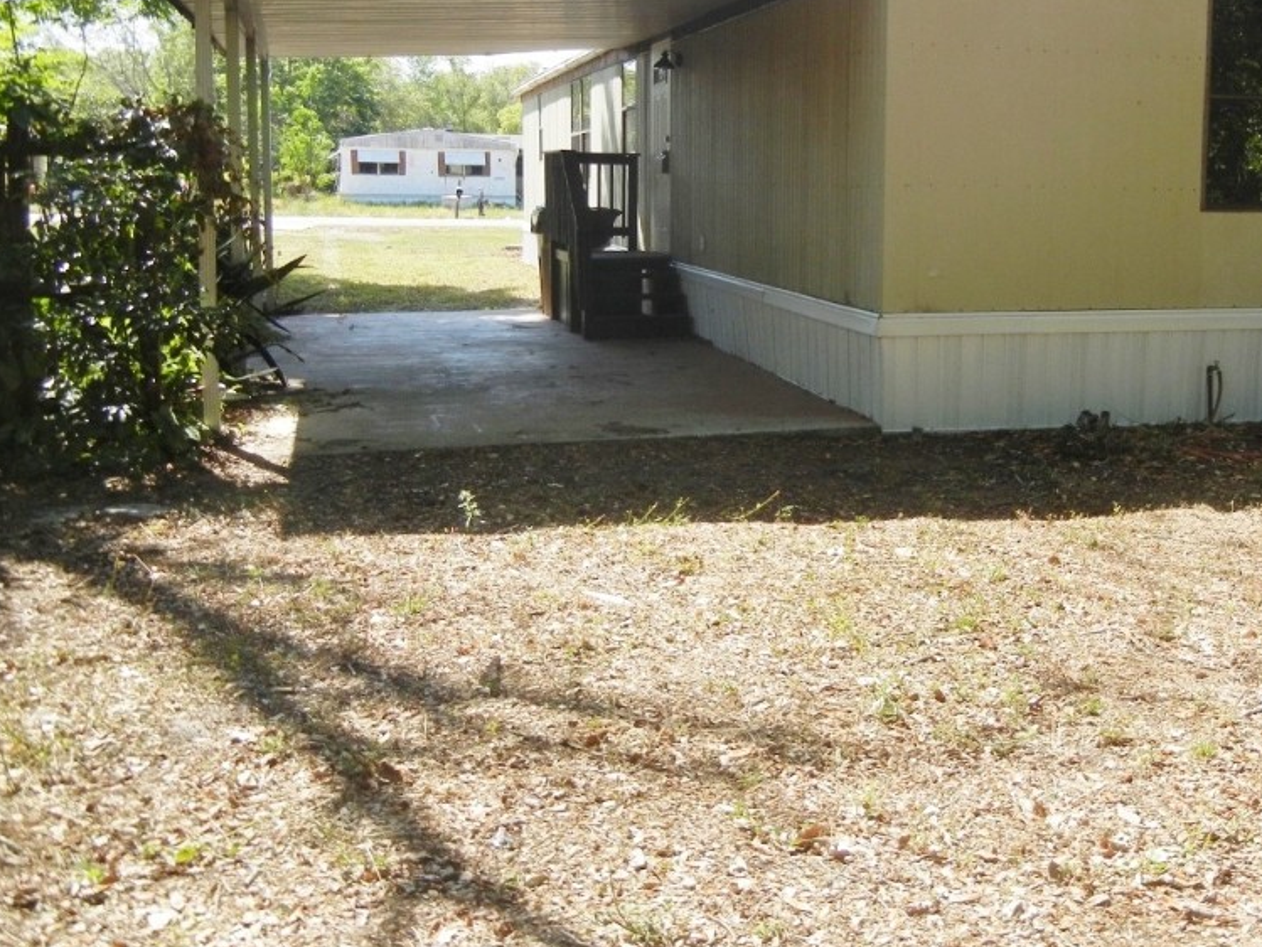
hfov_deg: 45.2
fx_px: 1495
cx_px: 829
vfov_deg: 34.9
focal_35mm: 41
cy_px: 337
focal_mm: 5.4
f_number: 3.5
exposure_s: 1/617
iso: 160
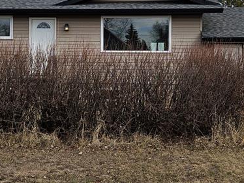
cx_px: 131
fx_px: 444
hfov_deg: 30.7
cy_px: 48
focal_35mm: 63
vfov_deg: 23.1
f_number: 1.8
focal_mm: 5.4
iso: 25
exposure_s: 1/1962
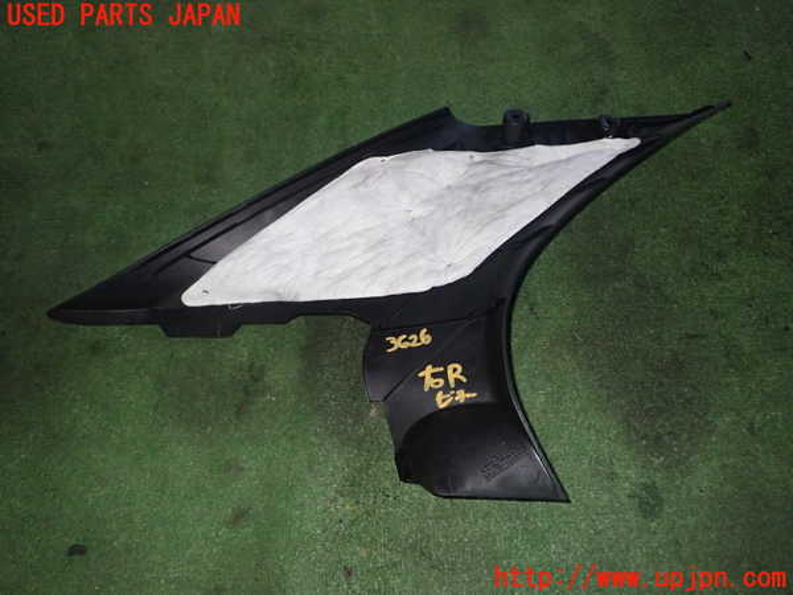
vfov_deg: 46.8
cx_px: 396
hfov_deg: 60.0
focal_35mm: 30
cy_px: 298
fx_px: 687
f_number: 6.3
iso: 640
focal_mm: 5.4
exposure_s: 1/30
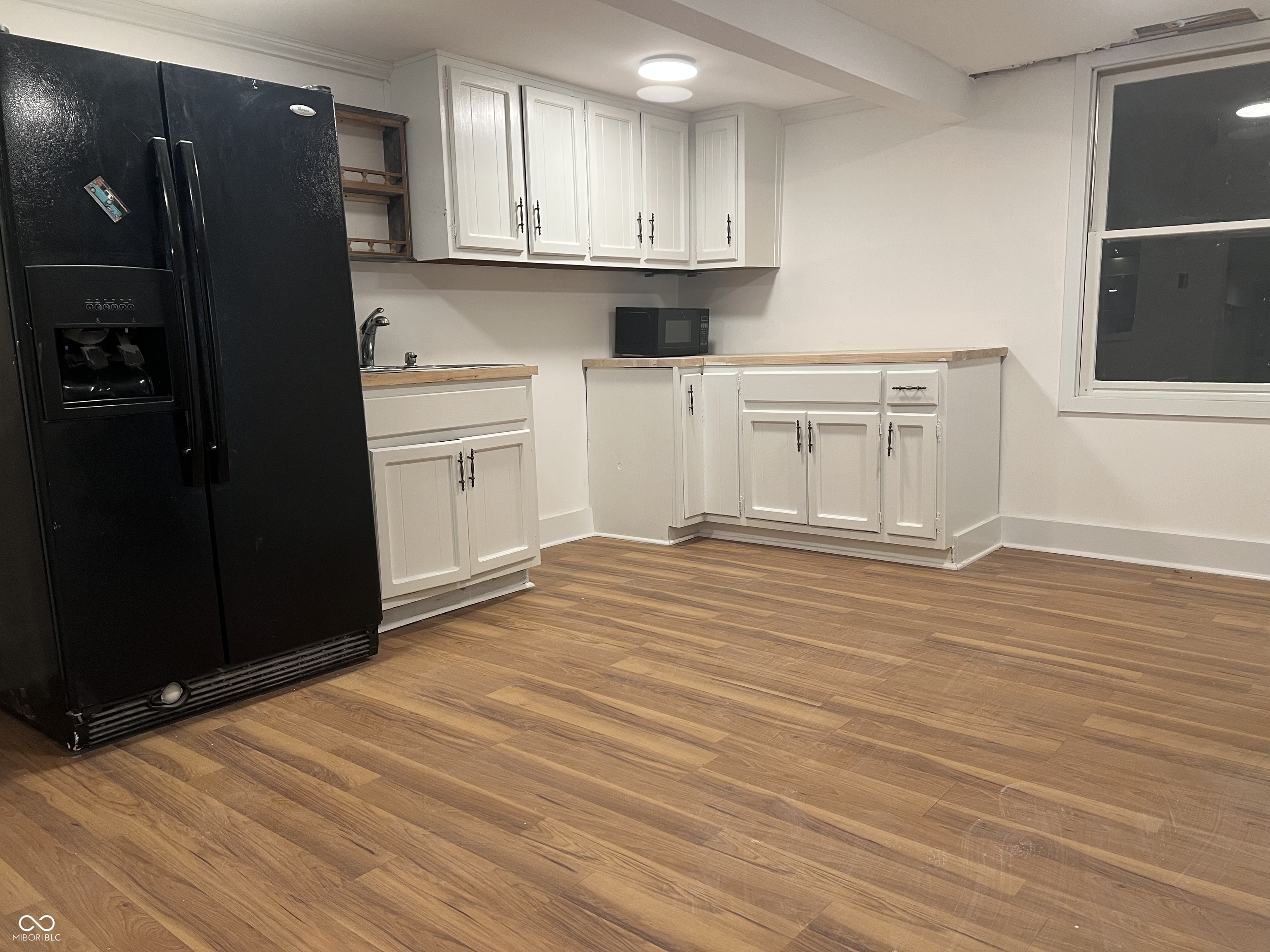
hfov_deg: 67.3
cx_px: 635
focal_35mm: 26
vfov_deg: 53.1
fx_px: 954
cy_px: 476
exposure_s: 1/60
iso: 100
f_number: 1.5
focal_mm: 5.7
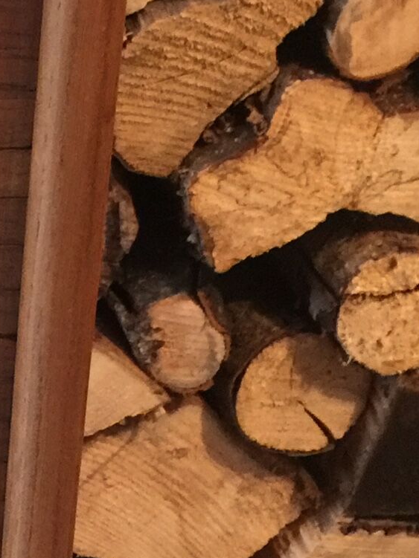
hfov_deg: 10.6
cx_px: -467
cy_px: 224
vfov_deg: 15.6
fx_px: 2034
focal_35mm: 126
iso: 125
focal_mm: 4.15
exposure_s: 1/8
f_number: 2.2
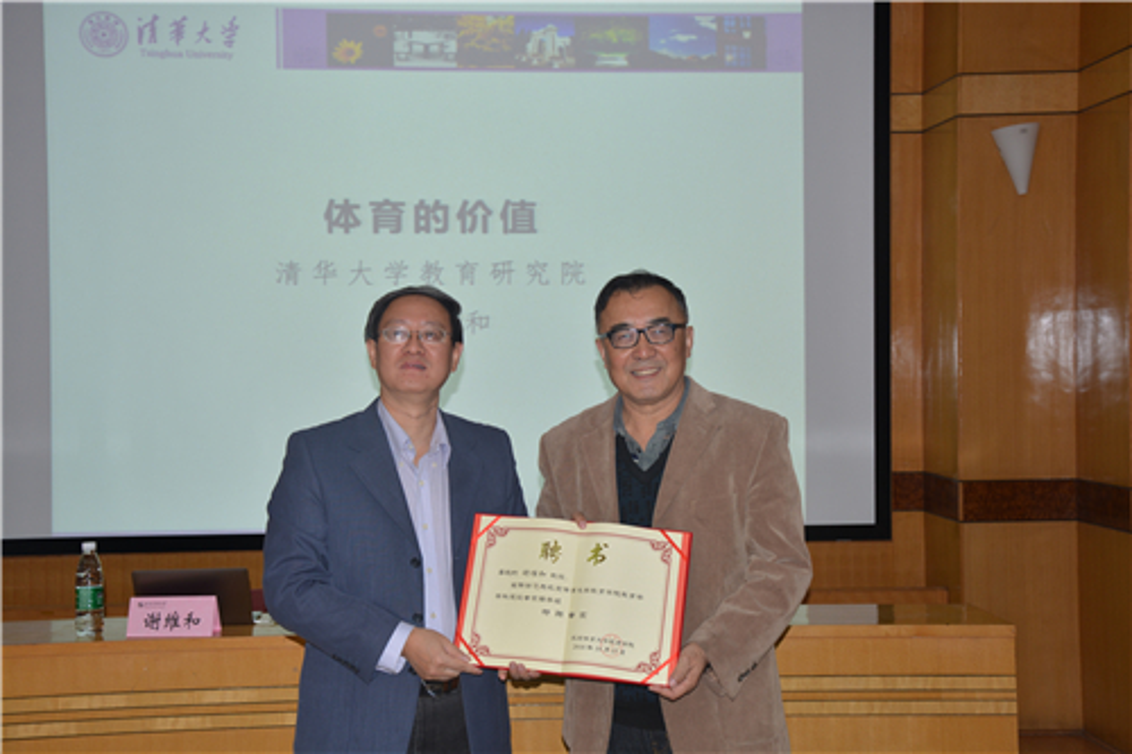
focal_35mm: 48
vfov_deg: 28.1
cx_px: 566
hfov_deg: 41.1
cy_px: 377
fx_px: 1509
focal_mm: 32
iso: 200
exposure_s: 1/30
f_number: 5.6
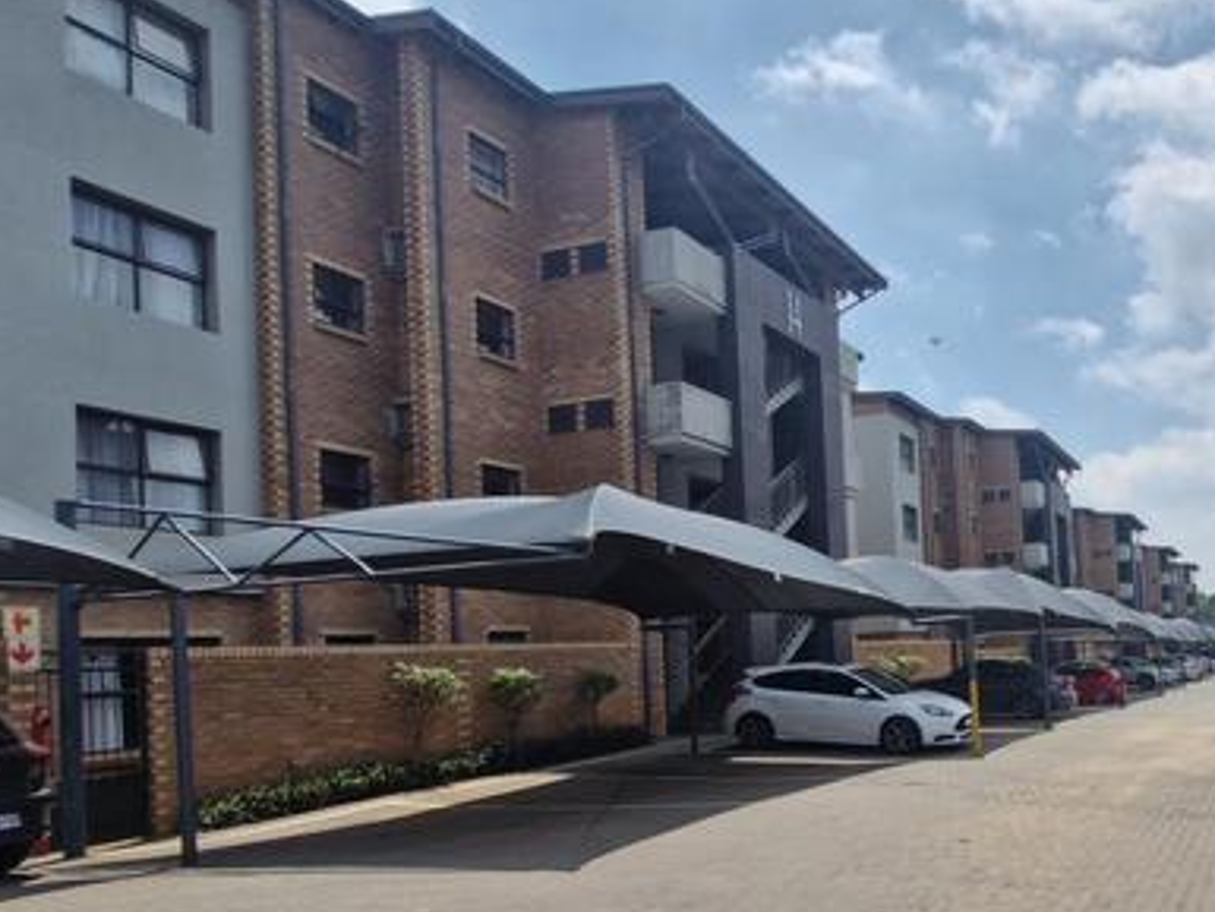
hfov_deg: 60.4
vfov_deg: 50.3
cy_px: 622
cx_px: 959
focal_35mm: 27
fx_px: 948
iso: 50
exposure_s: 1/2272
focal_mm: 1.74
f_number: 2.2
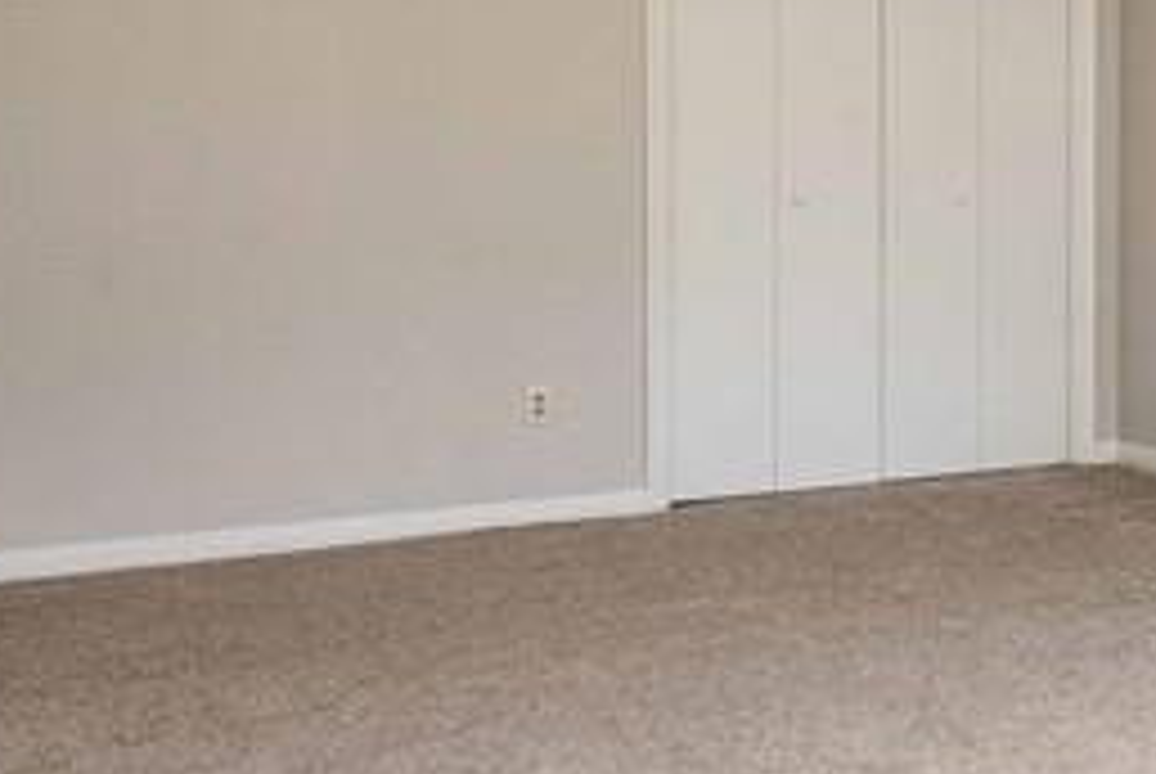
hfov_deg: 24.0
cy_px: 144
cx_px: 1869
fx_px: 1897
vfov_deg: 22.7
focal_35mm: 59
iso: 640
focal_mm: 14
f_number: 7.1
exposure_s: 1/80
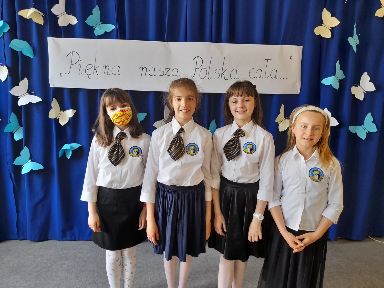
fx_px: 277
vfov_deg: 54.9
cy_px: 144
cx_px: 192
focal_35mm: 25
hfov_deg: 69.4
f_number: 2
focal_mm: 4.6
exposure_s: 1/50
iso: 64
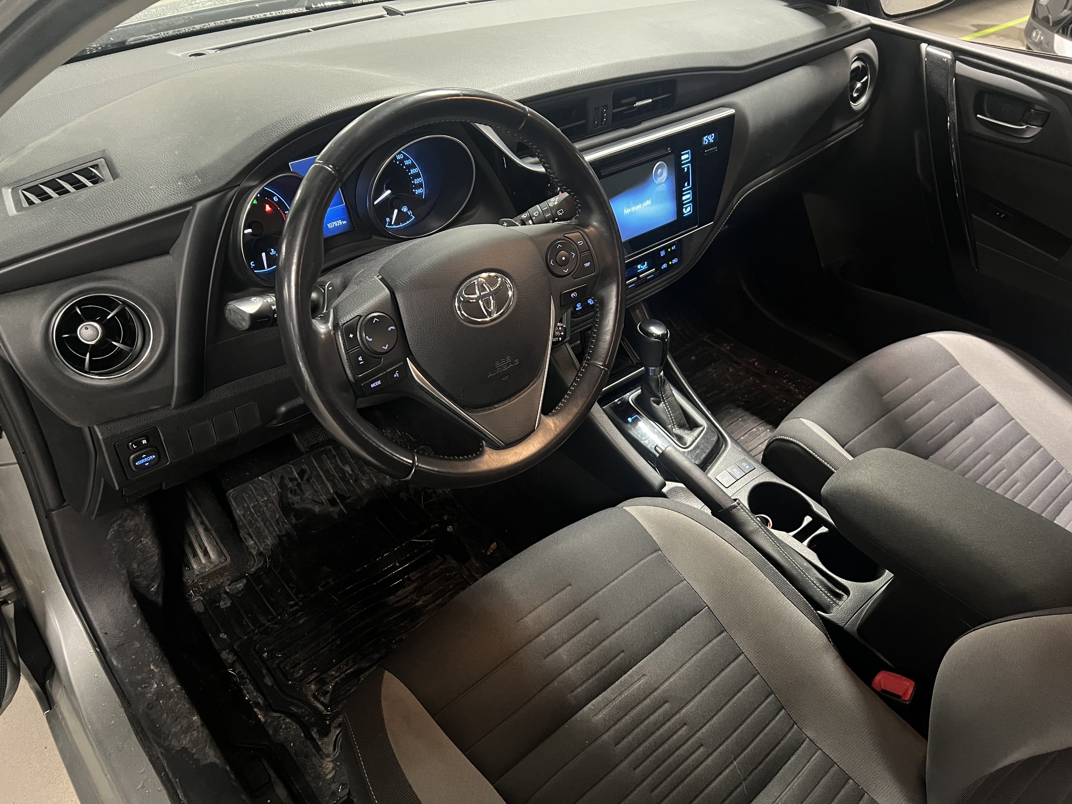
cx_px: 536
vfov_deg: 53.1
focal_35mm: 26
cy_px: 402
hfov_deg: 67.3
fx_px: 805
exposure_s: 1/32
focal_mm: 5.7
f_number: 1.5
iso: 640
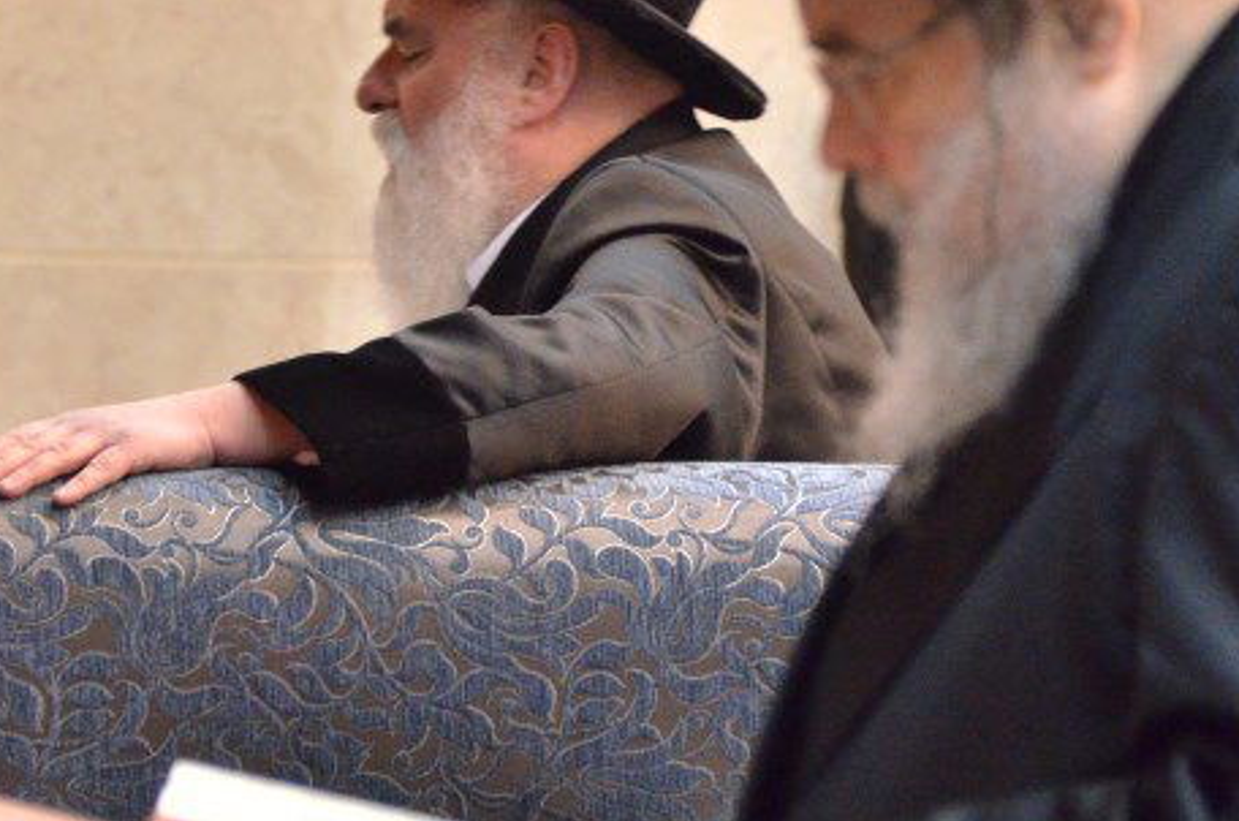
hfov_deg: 4.0
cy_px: 266
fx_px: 17932
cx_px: 764
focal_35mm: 522
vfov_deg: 2.6
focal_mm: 155
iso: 3200
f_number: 5.6
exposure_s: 1/100
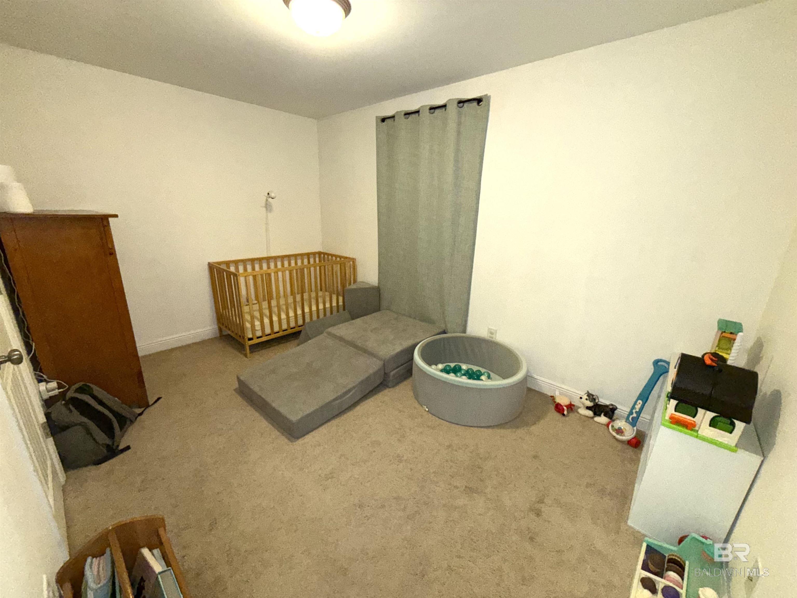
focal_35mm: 14
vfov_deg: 85.7
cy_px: 299
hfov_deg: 102.1
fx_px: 322
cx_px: 398
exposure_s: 1/60
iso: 200
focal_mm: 2.22
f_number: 2.2
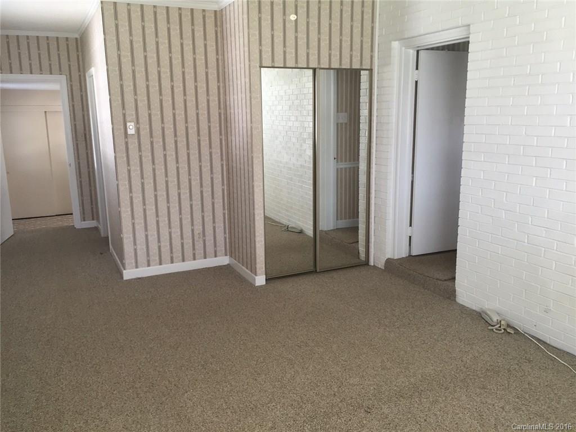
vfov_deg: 48.2
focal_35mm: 29
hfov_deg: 61.7
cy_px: 216
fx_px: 483
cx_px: 288
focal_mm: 4.15
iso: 64
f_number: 2.2
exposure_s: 1/30
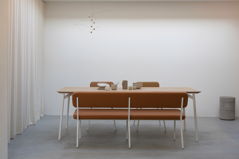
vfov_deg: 29.2
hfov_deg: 42.7
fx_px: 305
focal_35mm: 46
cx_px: 120
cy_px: 80
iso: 320
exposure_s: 1/30
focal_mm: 46
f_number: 7.1
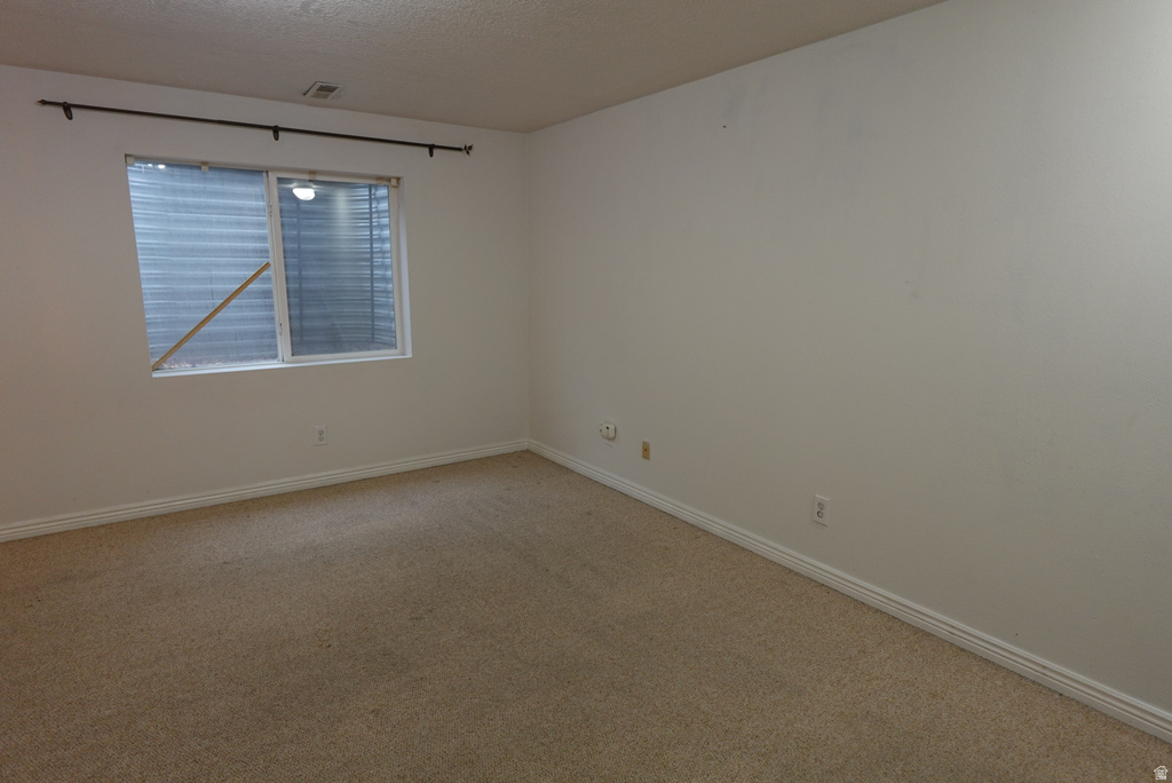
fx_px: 651
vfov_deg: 62.0
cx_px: 586
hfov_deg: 83.9
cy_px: 392
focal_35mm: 20
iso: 200
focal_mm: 7.6
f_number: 2
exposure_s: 1/80
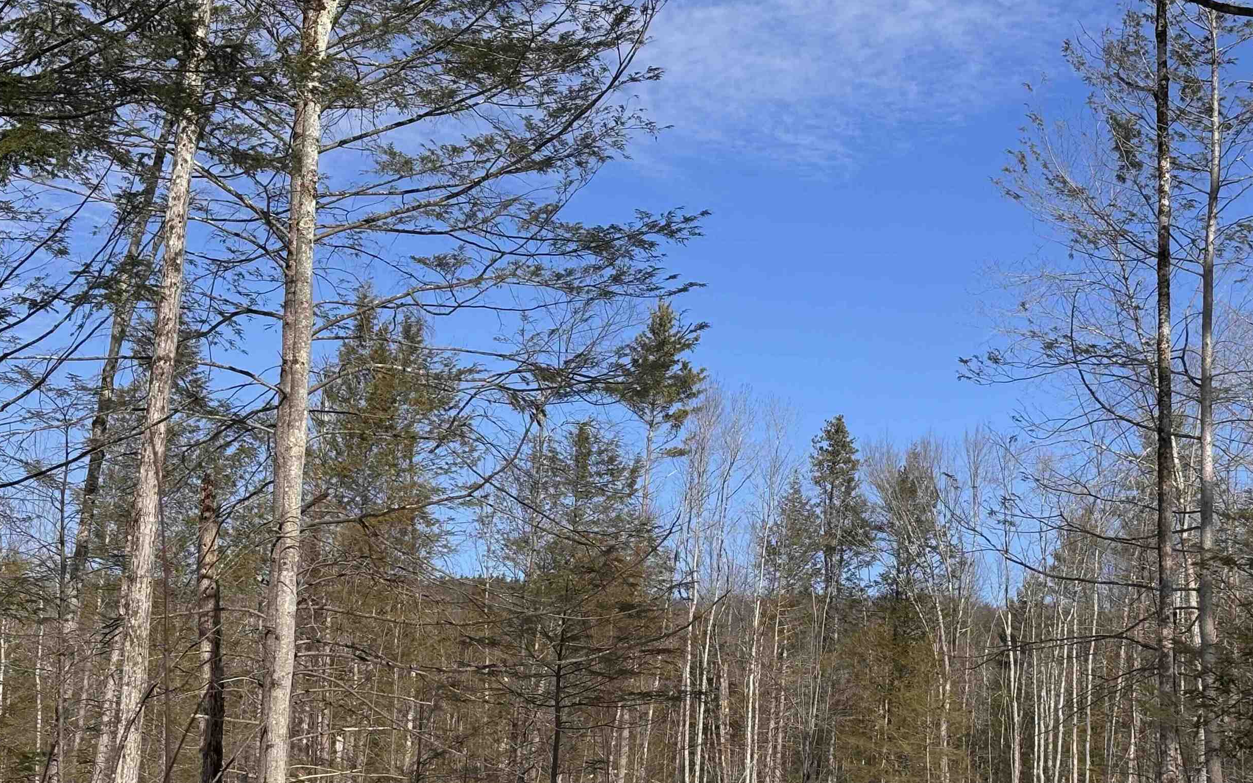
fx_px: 2356
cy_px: 521
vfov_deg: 18.8
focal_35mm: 69
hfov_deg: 29.7
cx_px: 721
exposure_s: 1/3413
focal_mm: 5.96
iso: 40
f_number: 1.6
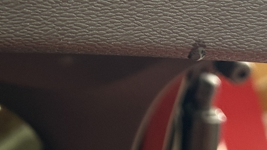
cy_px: -73
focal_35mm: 125
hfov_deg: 16.5
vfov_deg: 9.4
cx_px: -39
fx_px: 885
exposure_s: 1/60
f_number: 1.78
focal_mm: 6.76
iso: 250
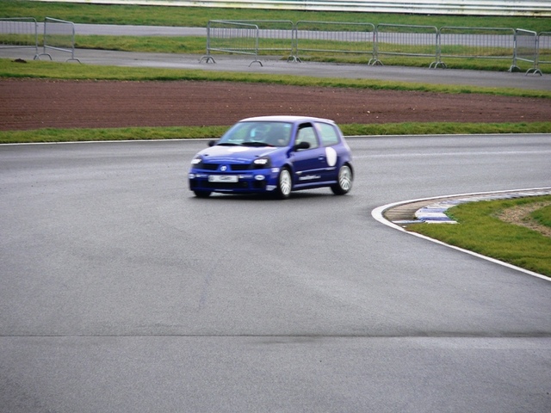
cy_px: 206
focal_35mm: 432
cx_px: 276
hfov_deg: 4.6
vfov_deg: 3.4
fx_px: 6876
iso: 80
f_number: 3.3
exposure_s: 1/125
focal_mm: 72
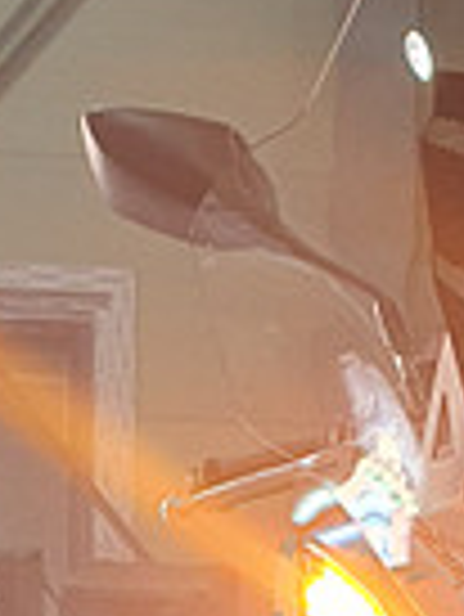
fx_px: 2534
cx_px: 732
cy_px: 904
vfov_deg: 13.2
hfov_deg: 10.1
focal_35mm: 142
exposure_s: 1/60
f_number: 2.4
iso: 160
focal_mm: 4.3
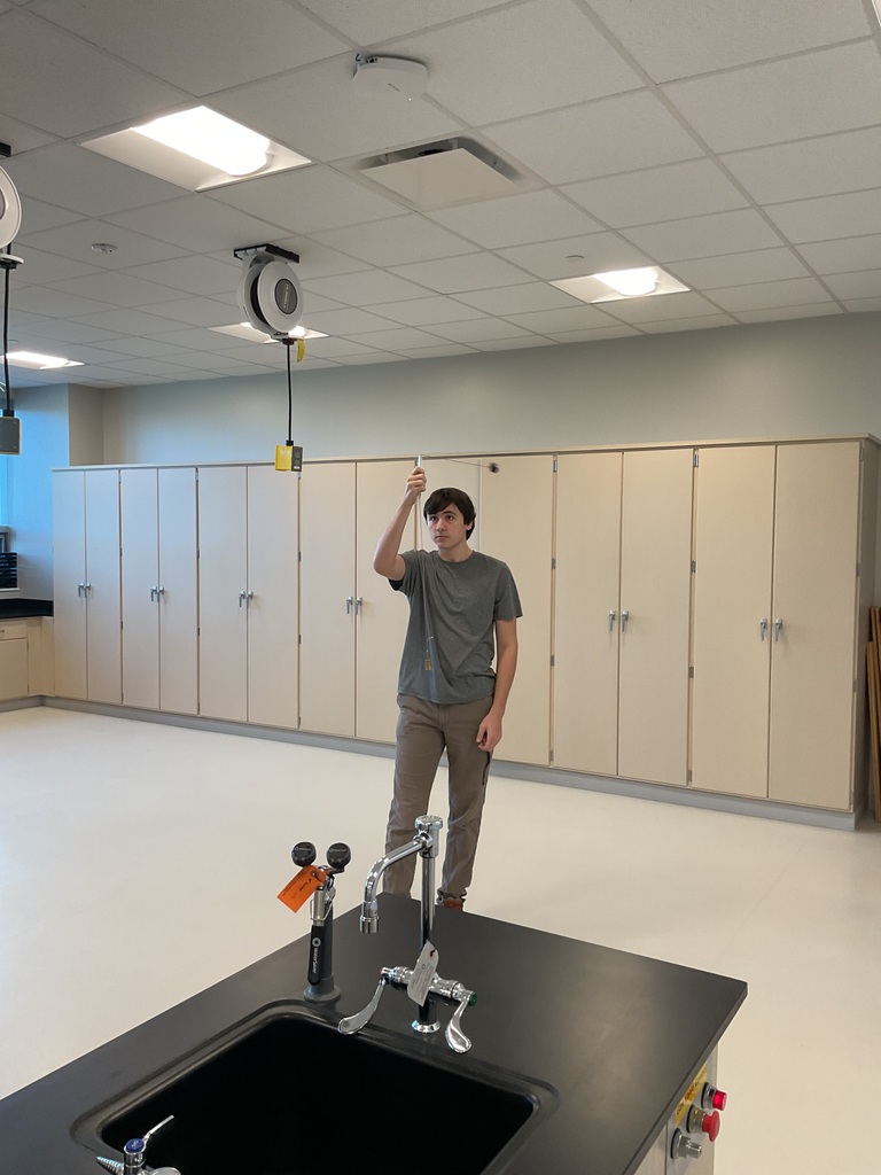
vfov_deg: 61.7
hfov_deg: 48.2
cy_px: 588
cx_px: 440
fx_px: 984
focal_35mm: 29
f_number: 1.8
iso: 64
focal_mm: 3
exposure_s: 1/100
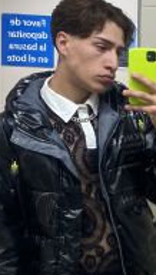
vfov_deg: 24.2
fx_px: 645
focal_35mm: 88
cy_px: 141
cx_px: 226
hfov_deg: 13.1
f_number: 1.8
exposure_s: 1/120
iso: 80
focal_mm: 4.25
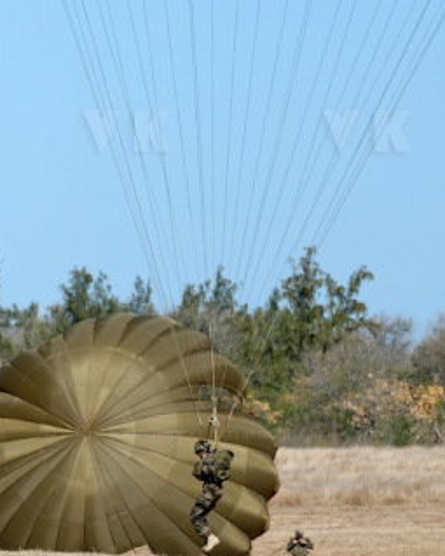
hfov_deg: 3.0
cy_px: 171
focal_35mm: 516
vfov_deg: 3.8
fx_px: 8497
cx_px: 243
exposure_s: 1/1250
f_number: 6.3
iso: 160
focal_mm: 195
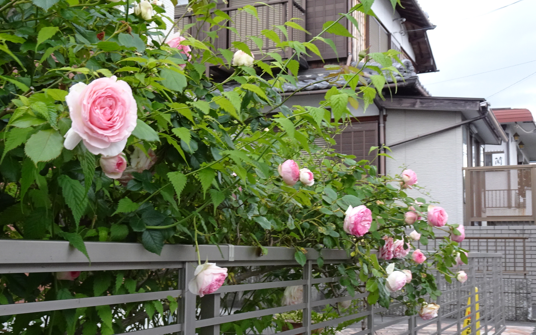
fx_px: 672
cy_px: 194
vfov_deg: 28.0
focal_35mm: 46
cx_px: 269
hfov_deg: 43.5
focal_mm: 7.06
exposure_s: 1/50
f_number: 4.5
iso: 400
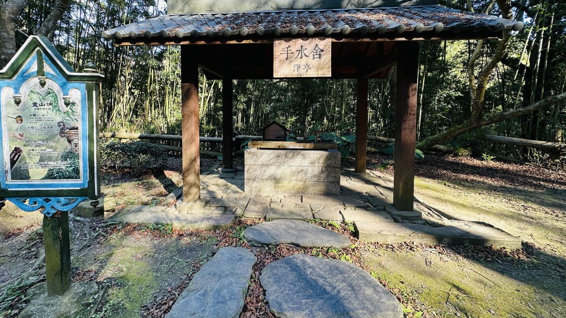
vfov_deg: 66.3
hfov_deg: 99.3
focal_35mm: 16
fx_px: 240
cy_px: 124
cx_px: 273
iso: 80
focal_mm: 2.22
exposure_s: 1/99
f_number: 2.2
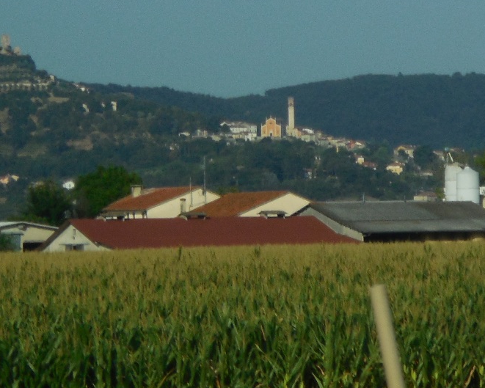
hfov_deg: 6.0
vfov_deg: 4.8
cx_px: 108
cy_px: -63
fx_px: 4651
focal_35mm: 324
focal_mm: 21.2
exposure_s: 1/800
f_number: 5.5
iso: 125
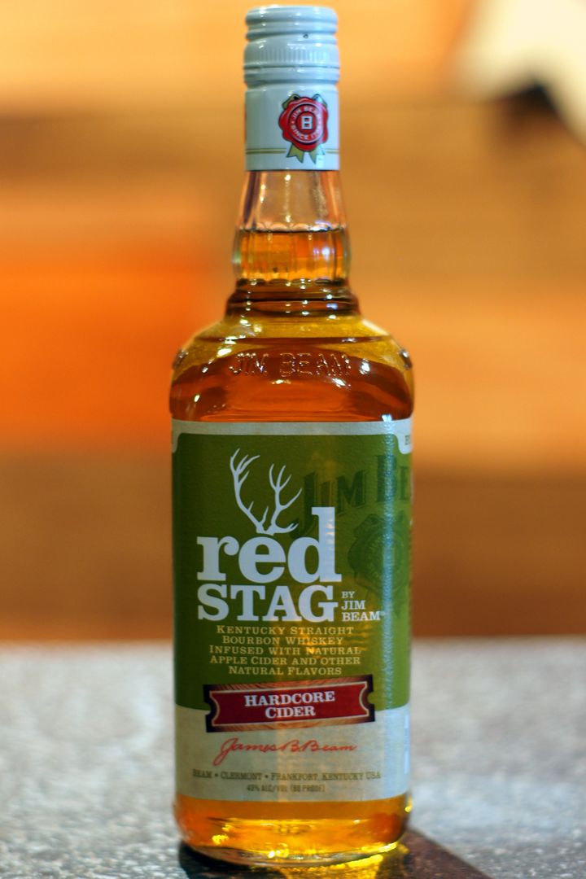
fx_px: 1831
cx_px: 293
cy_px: 440
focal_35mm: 75
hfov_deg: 18.2
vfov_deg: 27.0
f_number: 2
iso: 320
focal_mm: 50
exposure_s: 1/80
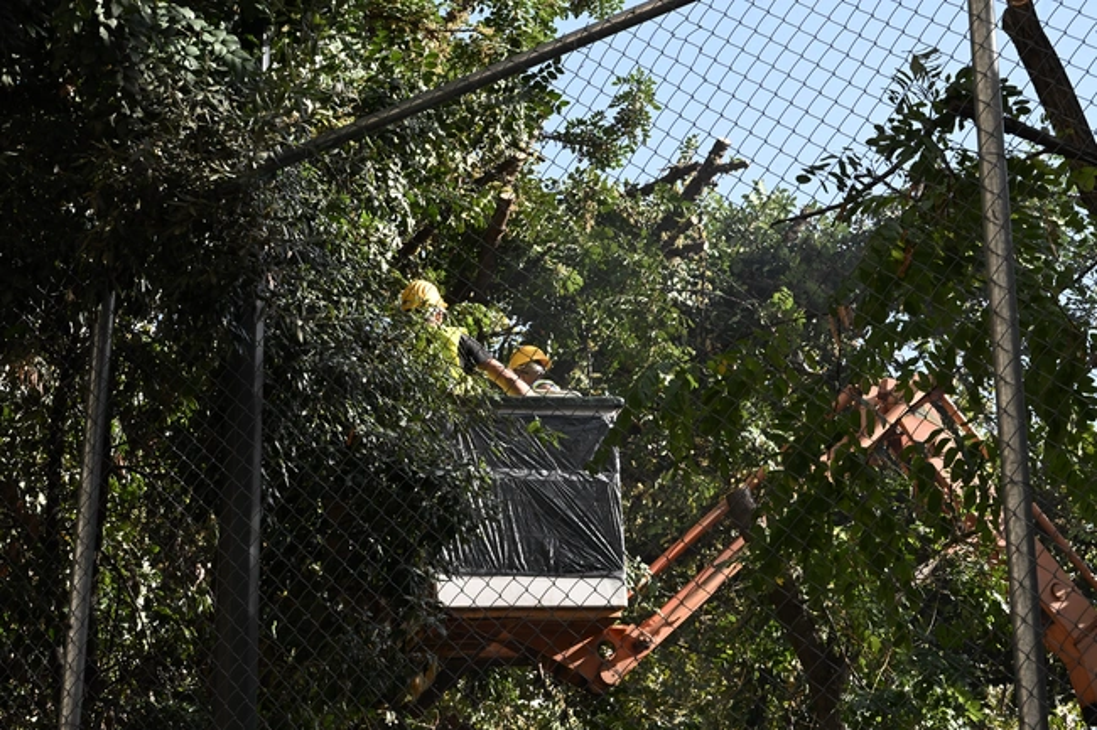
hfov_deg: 27.0
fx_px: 2285
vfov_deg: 18.2
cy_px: 365
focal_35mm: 75
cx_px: 548
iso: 1600
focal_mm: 75
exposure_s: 1/640
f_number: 13
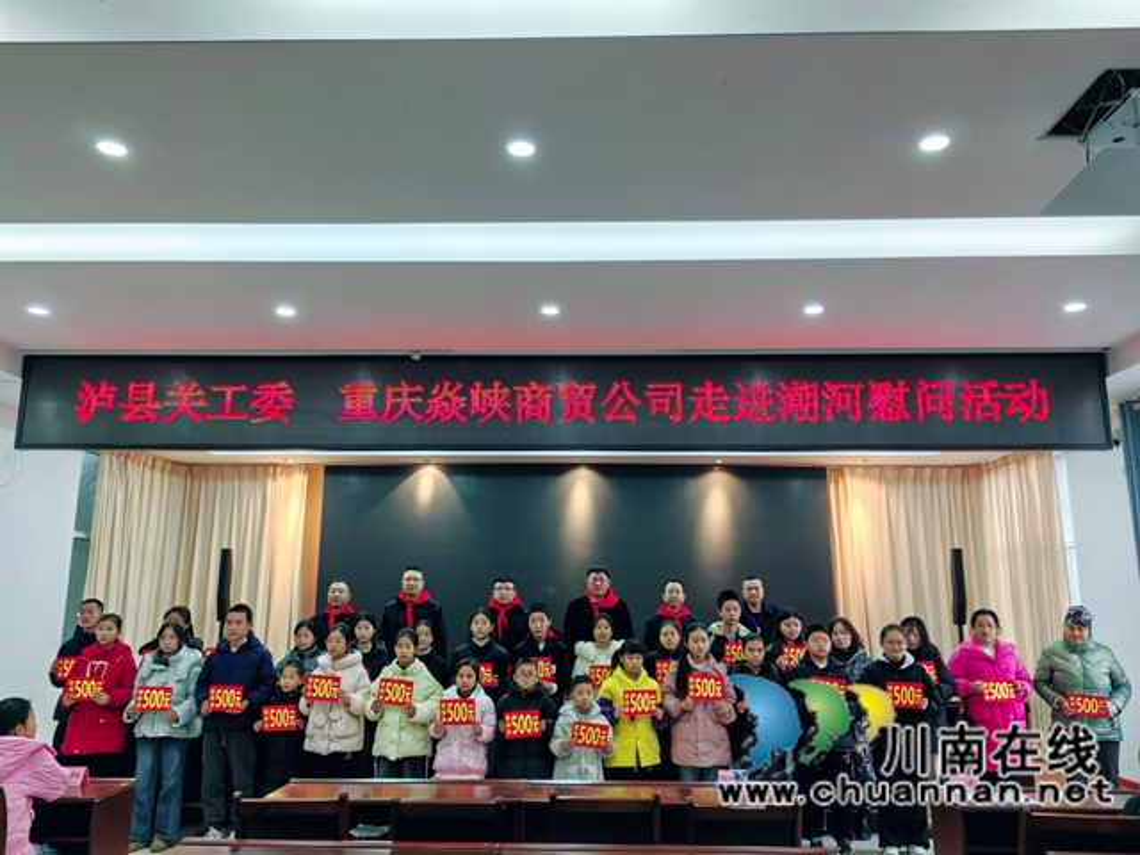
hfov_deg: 65.3
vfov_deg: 51.4
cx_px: 570
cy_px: 428
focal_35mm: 27
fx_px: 889
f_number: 1.9
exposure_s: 1/50
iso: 64
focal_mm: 5.52
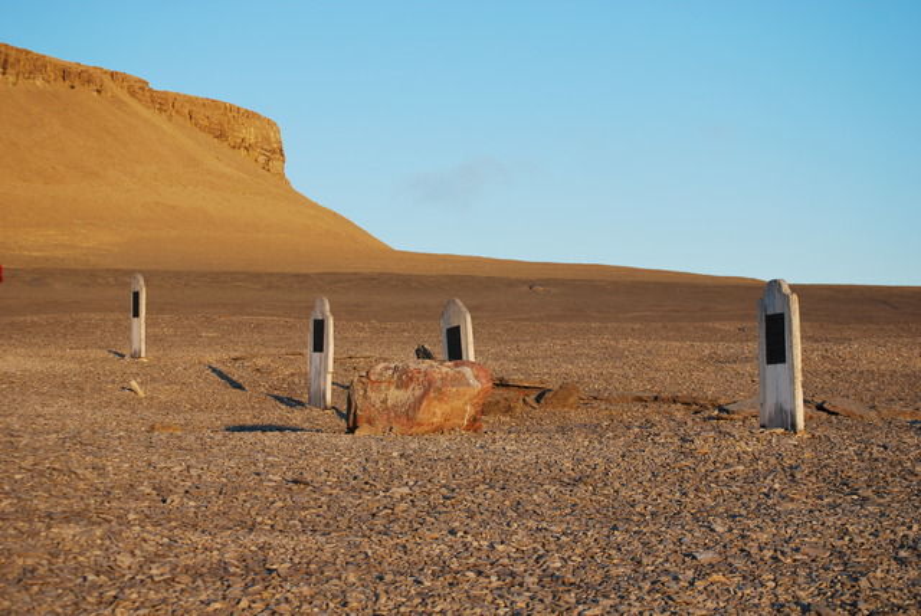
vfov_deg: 16.6
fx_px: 2112
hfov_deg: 24.6
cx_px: 460
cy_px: 308
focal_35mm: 82
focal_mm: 55
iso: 100
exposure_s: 1/125
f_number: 5.6
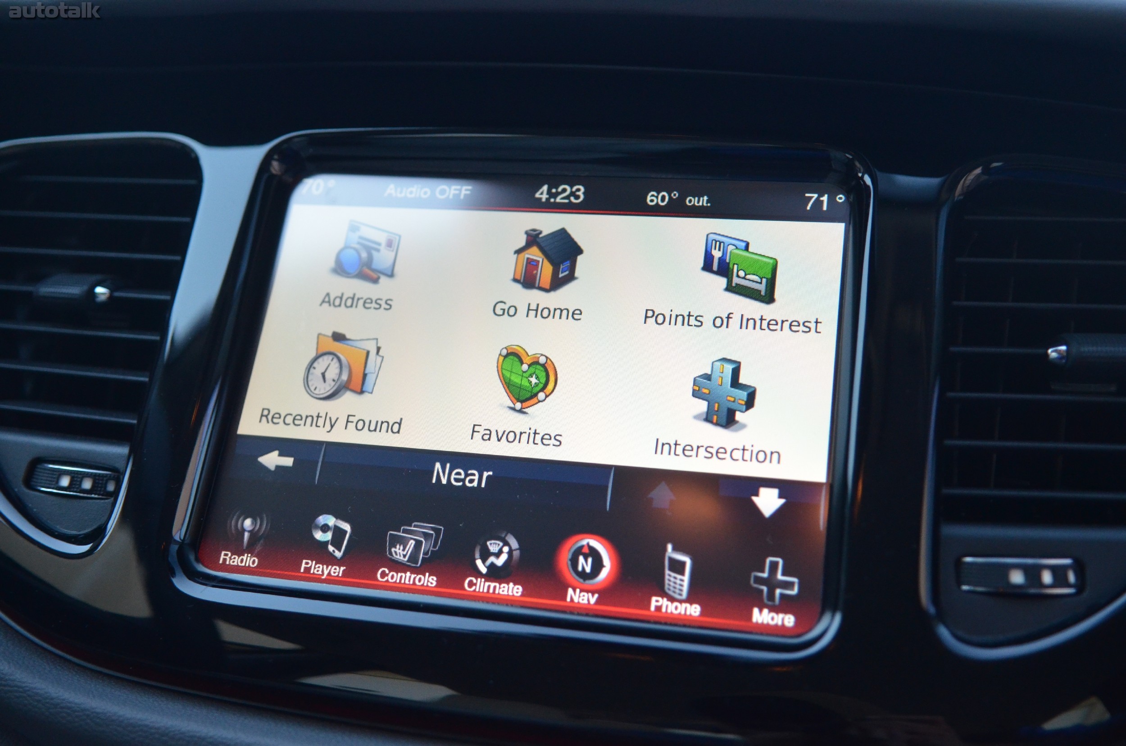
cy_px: 373
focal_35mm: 39
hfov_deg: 49.6
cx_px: 563
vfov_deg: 34.1
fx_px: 1217
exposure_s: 1/320
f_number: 2.8
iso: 1600
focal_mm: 26
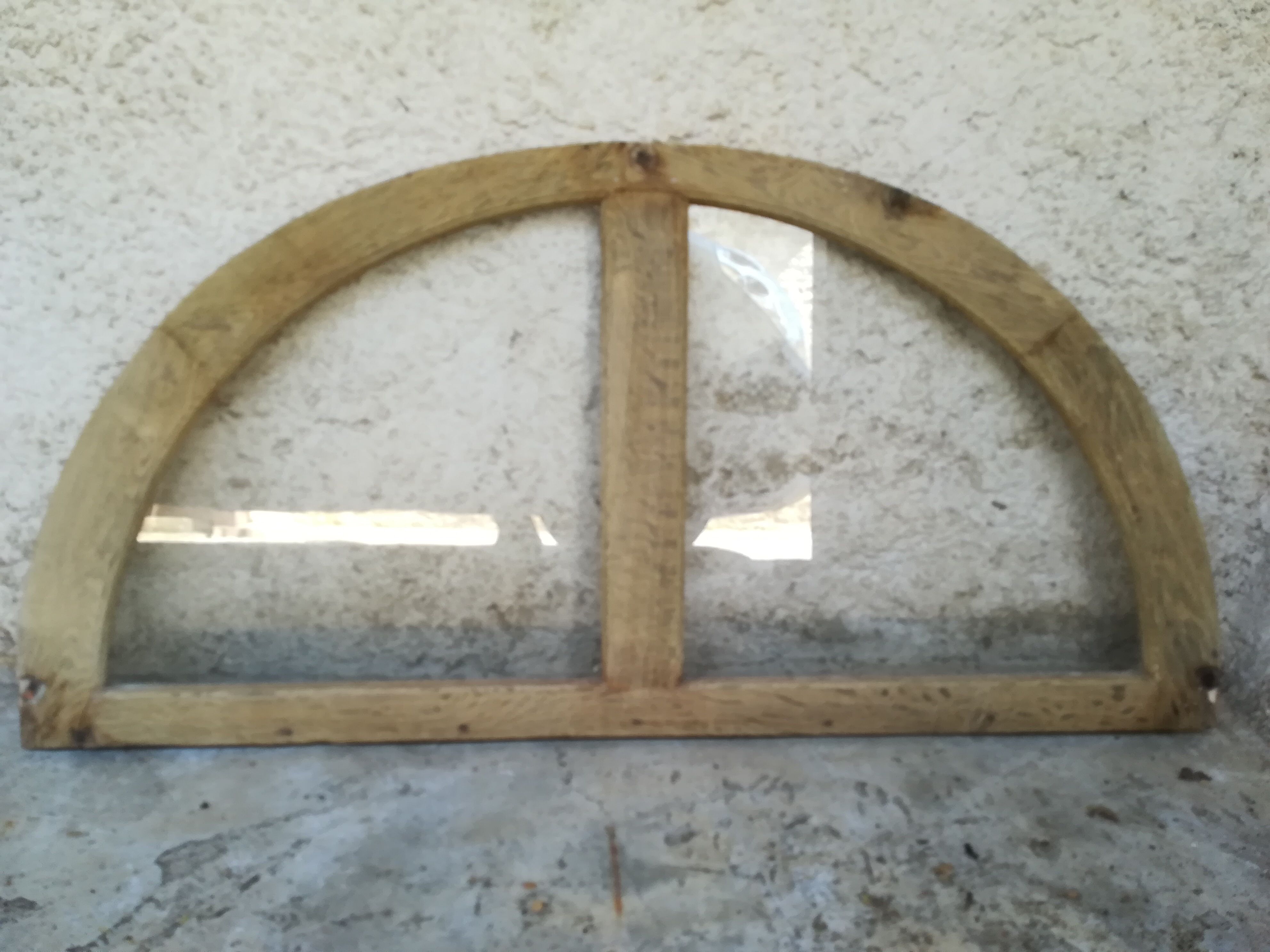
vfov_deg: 53.1
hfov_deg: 67.3
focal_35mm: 26
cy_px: 476
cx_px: 635
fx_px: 954
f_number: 2.2
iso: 80
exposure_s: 1/33.3
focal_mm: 3.83
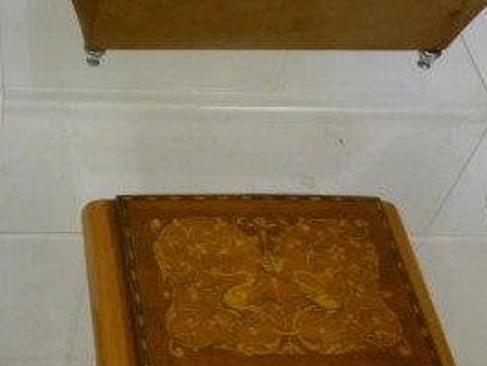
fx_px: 985
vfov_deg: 21.0
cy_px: 125
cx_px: -6
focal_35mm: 70
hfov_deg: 26.2
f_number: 3.3
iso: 200
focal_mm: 5.2
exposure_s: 1/30
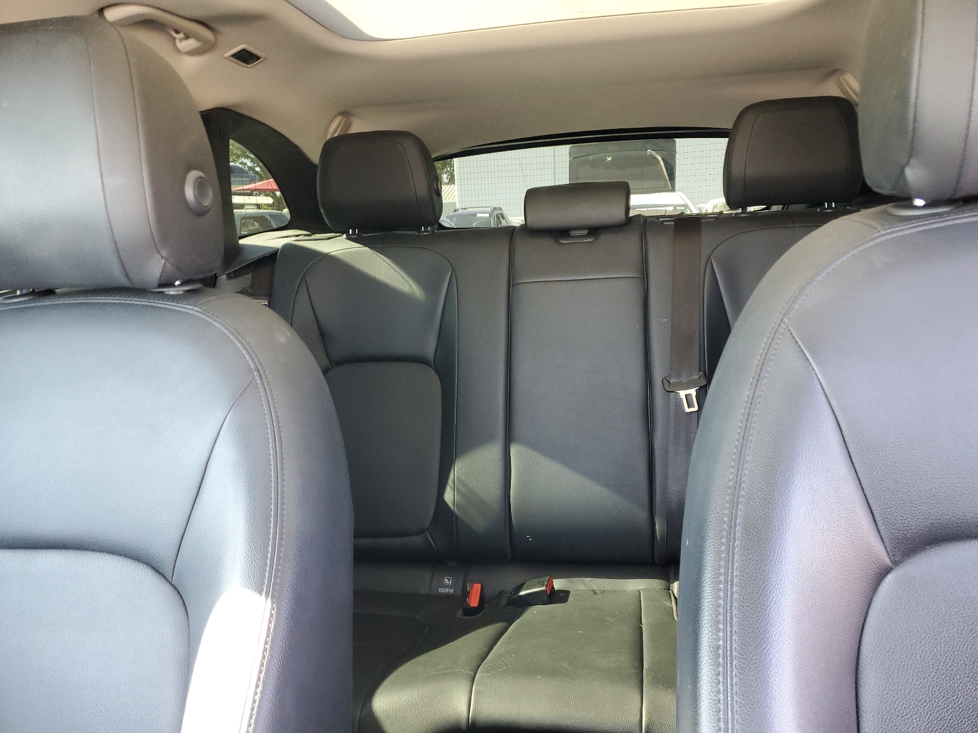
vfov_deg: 53.1
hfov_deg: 67.3
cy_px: 366
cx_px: 489
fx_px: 735
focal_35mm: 26
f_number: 1.5
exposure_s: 1/60.2
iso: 158
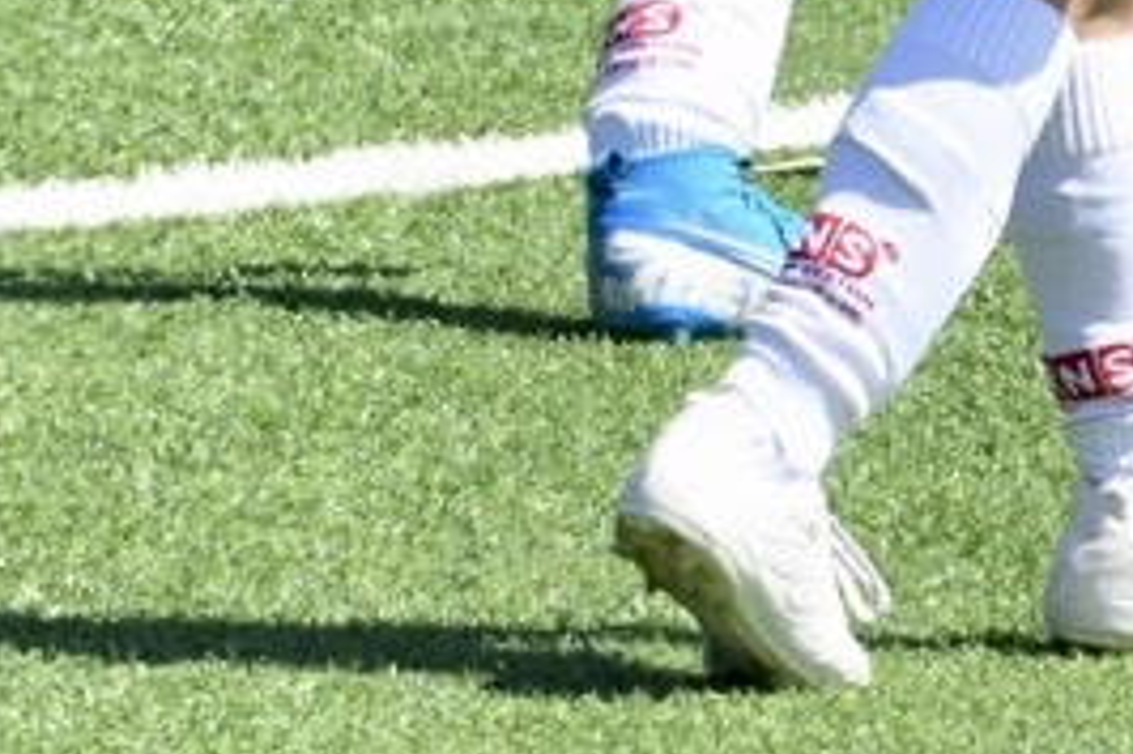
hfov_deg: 1.1
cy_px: -735
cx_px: -797
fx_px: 60639
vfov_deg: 0.7
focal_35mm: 1928
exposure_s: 1/1250
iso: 3200
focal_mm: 400
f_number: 16
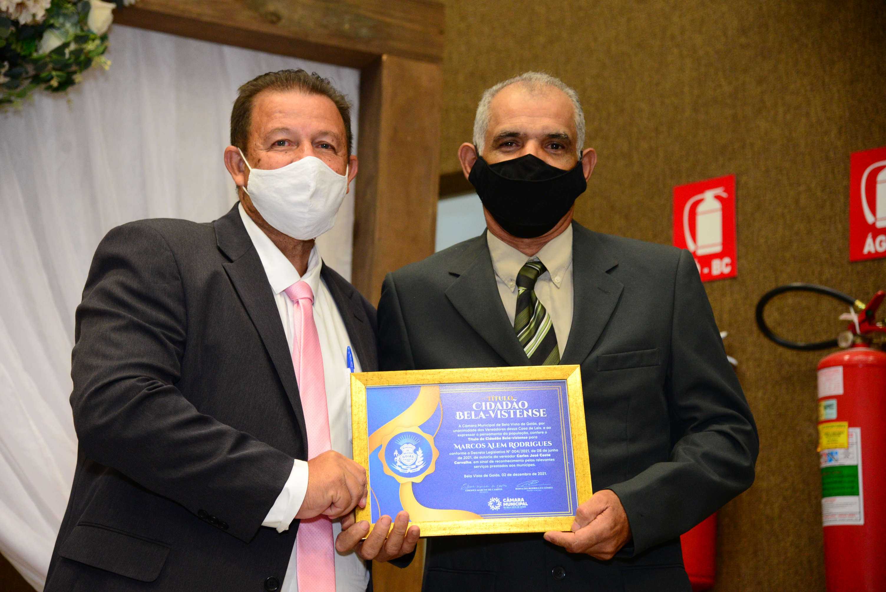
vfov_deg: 18.2
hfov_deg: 27.0
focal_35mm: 75
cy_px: 296
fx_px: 1846
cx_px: 443
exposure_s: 1/125
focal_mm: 75
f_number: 4
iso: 3200
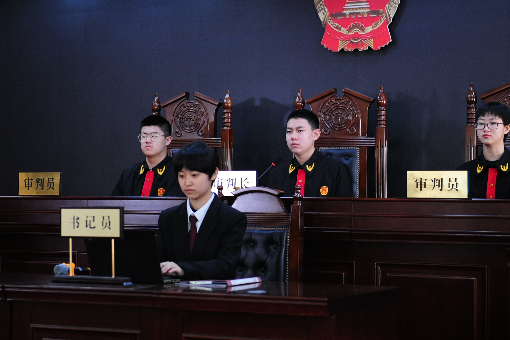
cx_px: 278
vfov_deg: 16.8
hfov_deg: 25.1
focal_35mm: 81
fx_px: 1147
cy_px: 145
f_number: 2.8
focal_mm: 60
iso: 1000
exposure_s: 1/50
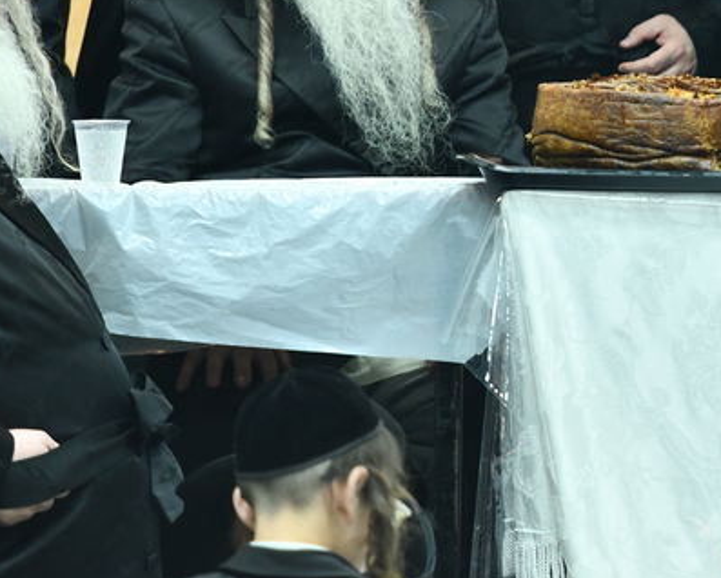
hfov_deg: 3.4
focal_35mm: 562
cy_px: 37
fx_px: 11998
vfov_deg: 2.8
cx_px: 877
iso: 1100
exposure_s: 1/200
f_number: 3.2
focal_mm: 170
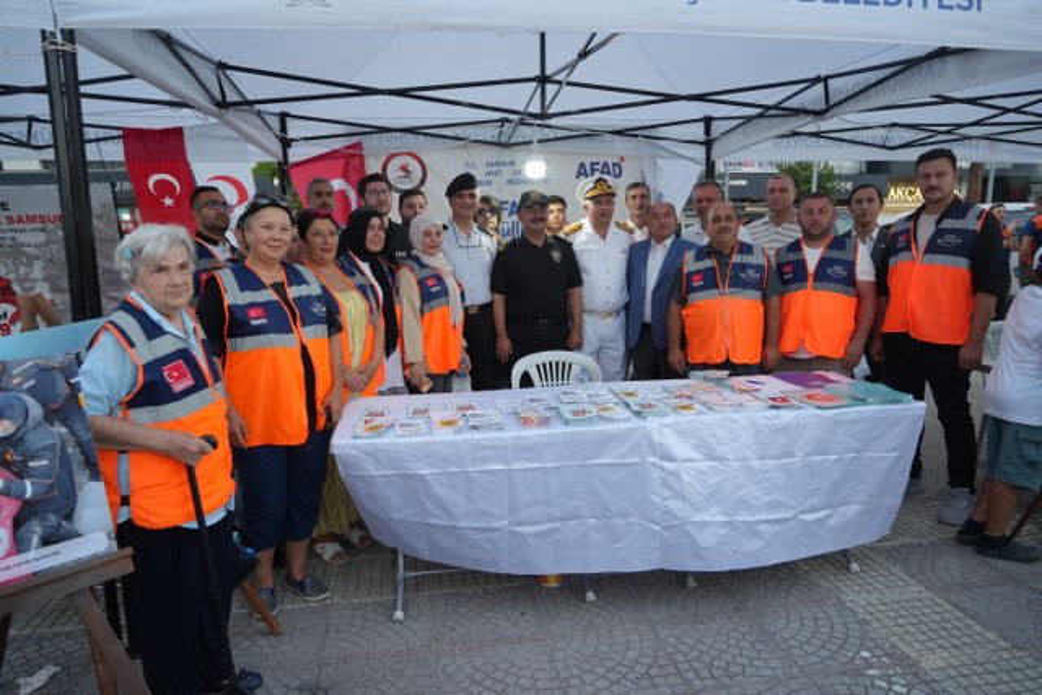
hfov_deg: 73.7
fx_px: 695
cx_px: 521
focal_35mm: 24
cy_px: 348
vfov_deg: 53.2
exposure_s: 1/160
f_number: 4
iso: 640
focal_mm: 24
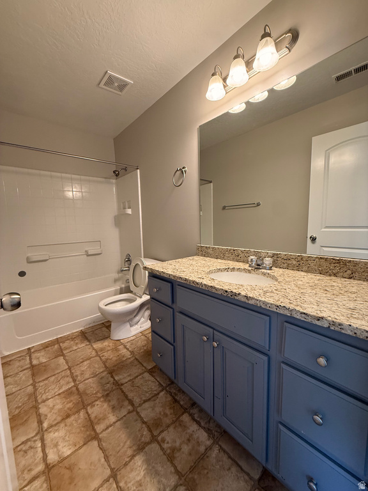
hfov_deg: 85.7
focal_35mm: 14
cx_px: 184
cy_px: 246
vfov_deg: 102.1
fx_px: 198
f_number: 2.2
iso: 200
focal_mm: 2.22
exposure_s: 1/60
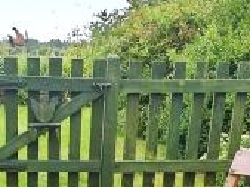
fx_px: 569
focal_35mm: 79
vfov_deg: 17.2
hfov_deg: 24.6
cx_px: 70
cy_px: 258
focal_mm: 1.82
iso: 50
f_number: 2
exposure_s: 1/390
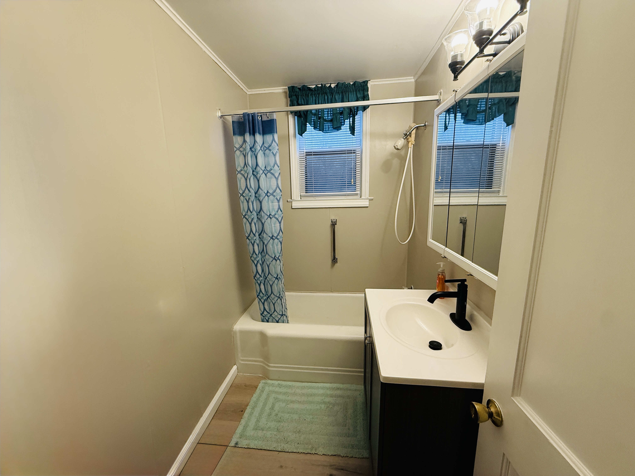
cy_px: 238
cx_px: 318
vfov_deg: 85.7
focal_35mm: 14
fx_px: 257
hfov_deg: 102.1
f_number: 2.2
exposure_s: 1/120
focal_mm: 2.22
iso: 200
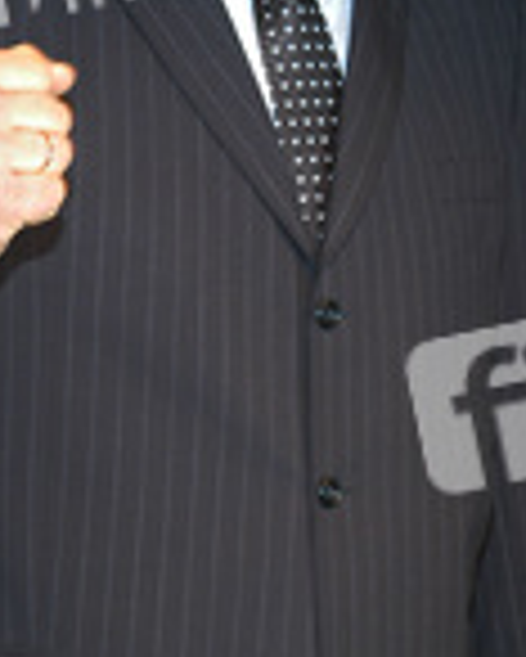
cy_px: 162
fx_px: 3368
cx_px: 229
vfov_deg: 11.1
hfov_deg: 8.9
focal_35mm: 173
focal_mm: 45
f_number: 7.1
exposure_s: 1/60
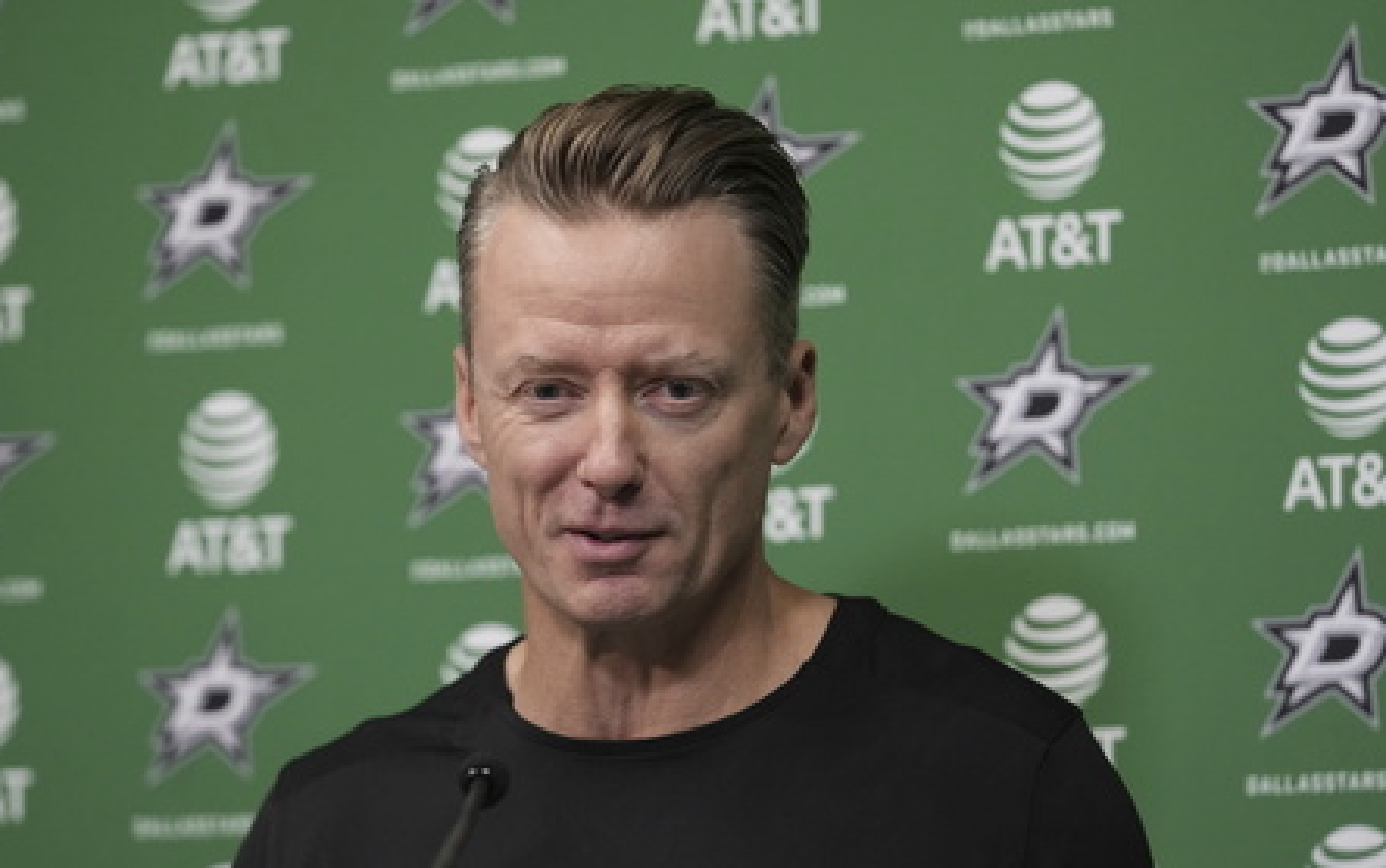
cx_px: 627
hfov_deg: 9.7
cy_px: 482
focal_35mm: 216
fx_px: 8163
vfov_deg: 6.1
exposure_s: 1/500
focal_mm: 184
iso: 2500
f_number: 3.5
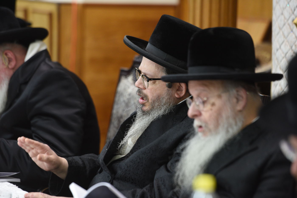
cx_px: 148
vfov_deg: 7.2
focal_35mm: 190
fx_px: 1567
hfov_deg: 10.8
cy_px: 99
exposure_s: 1/160
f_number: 2.8
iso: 1600
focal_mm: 190
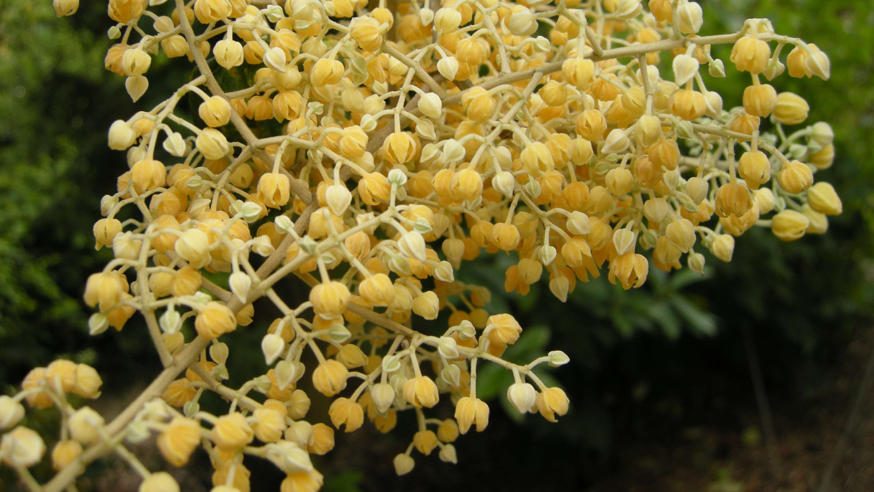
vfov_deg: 30.3
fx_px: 904
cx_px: 428
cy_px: 175
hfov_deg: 51.6
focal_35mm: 39
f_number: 3.4
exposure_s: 1/75
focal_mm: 7.5
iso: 64
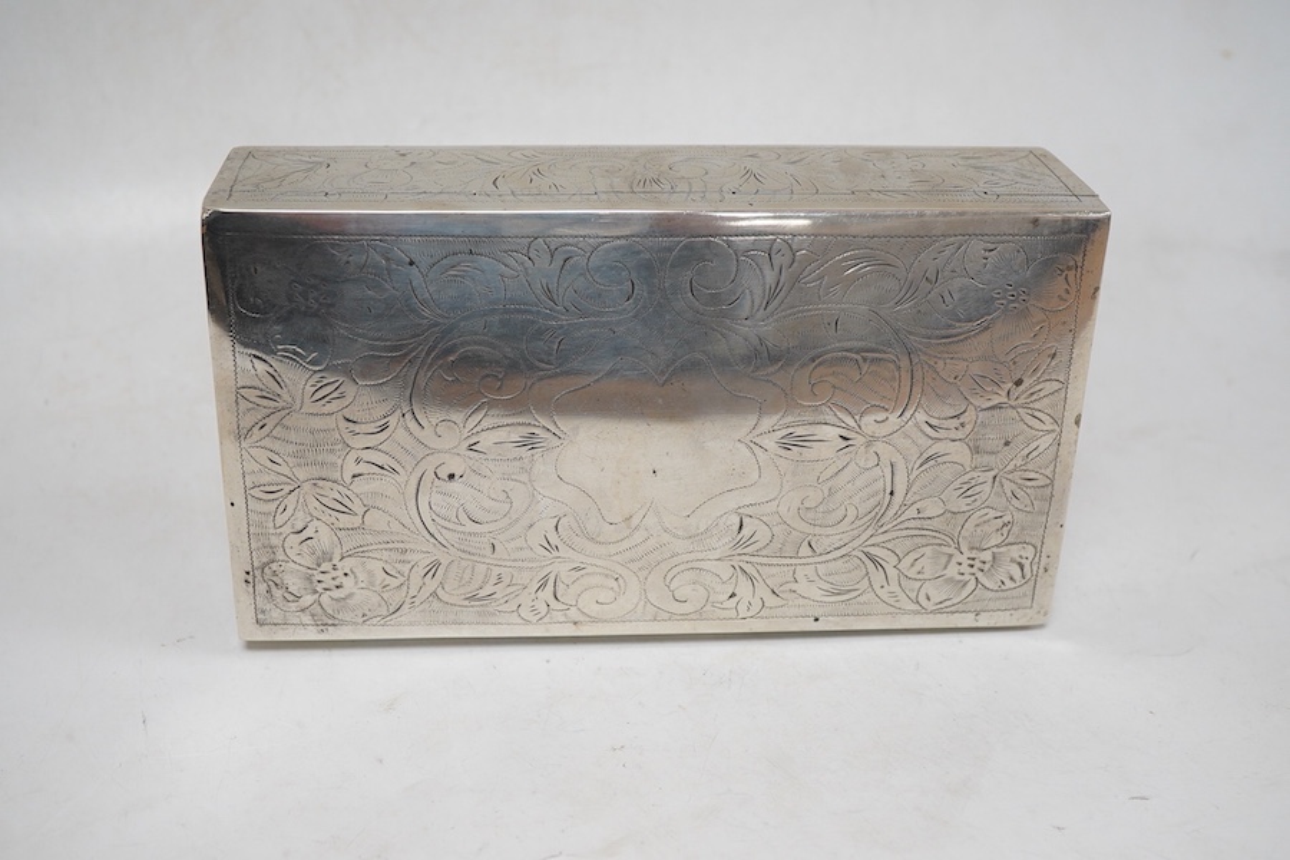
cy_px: 430
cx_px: 645
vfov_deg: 29.9
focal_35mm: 45
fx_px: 1612
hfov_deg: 43.6
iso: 1250
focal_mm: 30
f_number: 10
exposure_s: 1/125
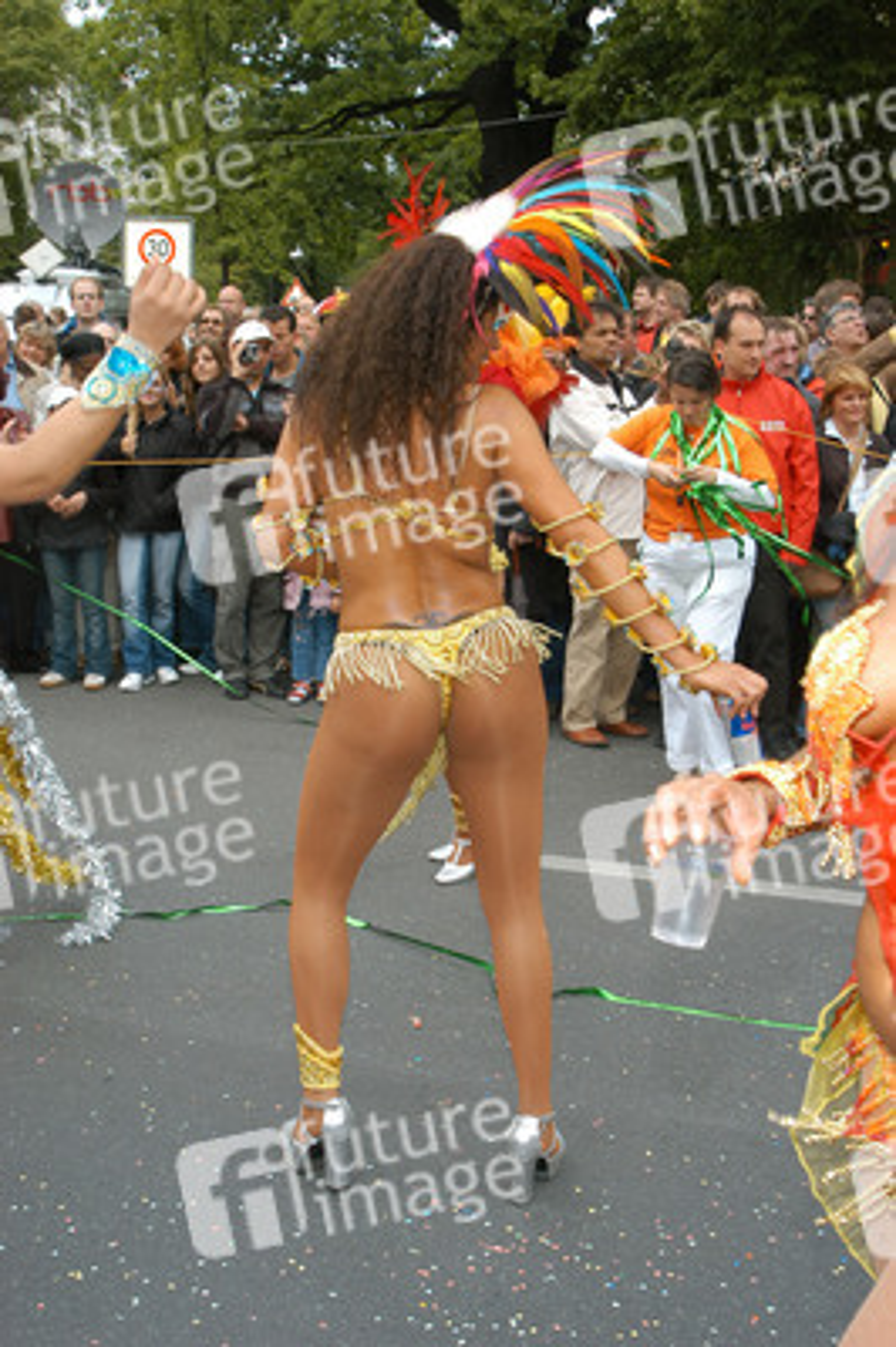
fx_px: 1346
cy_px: 674
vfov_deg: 53.2
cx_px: 448
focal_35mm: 36
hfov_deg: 36.8
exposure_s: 1/160
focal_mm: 24
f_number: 8
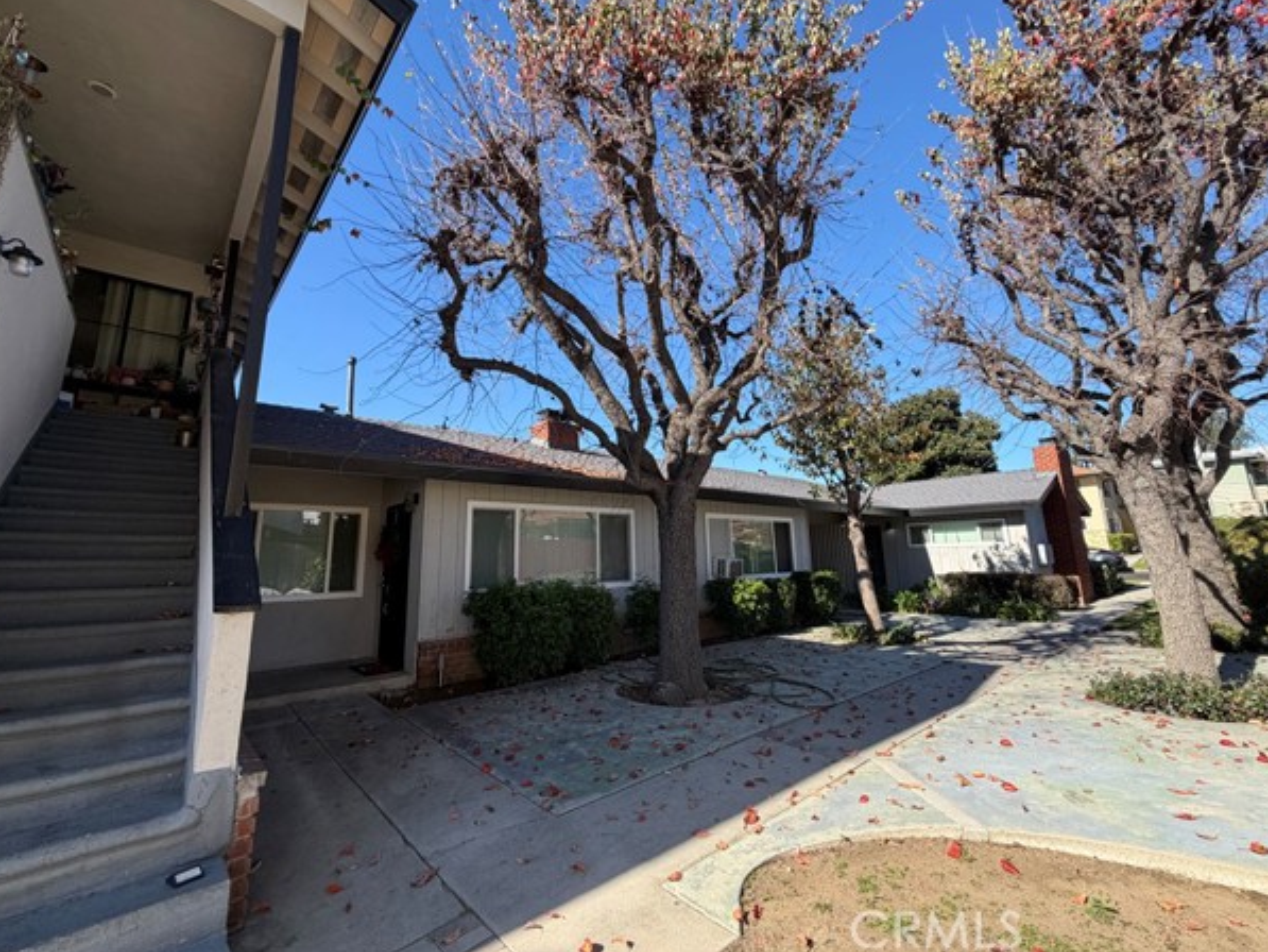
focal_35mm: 15
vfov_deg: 81.7
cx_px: 618
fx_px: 550
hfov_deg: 98.1
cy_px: 450
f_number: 2.2
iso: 40
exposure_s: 1/644
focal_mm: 2.22
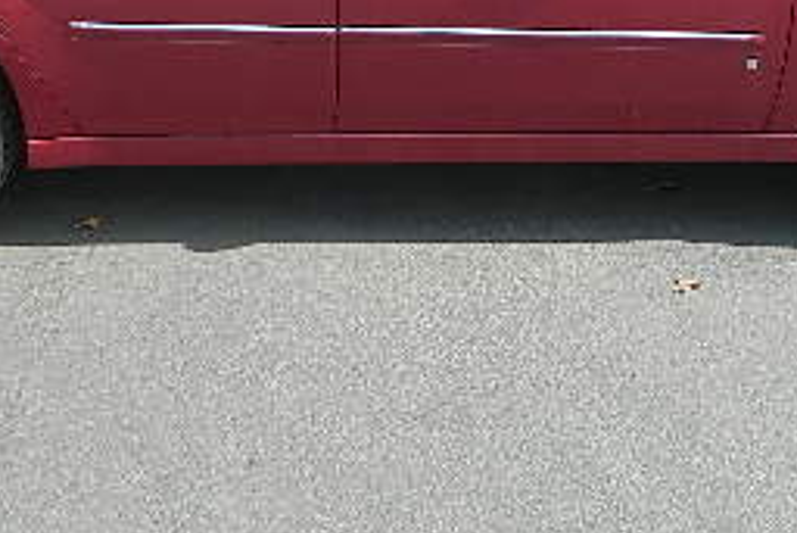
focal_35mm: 65
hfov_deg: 30.9
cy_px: -9
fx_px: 1440
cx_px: 367
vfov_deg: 20.2
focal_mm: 4.5
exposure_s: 1/400
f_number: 3.1
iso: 80
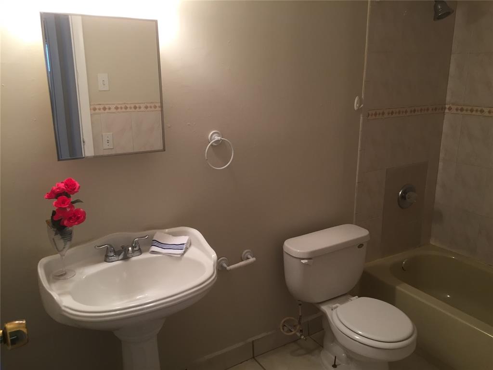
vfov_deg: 48.2
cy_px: 185
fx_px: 413
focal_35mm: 29
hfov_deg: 61.7
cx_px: 246
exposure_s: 1/30
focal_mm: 4.15
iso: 64
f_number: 2.2
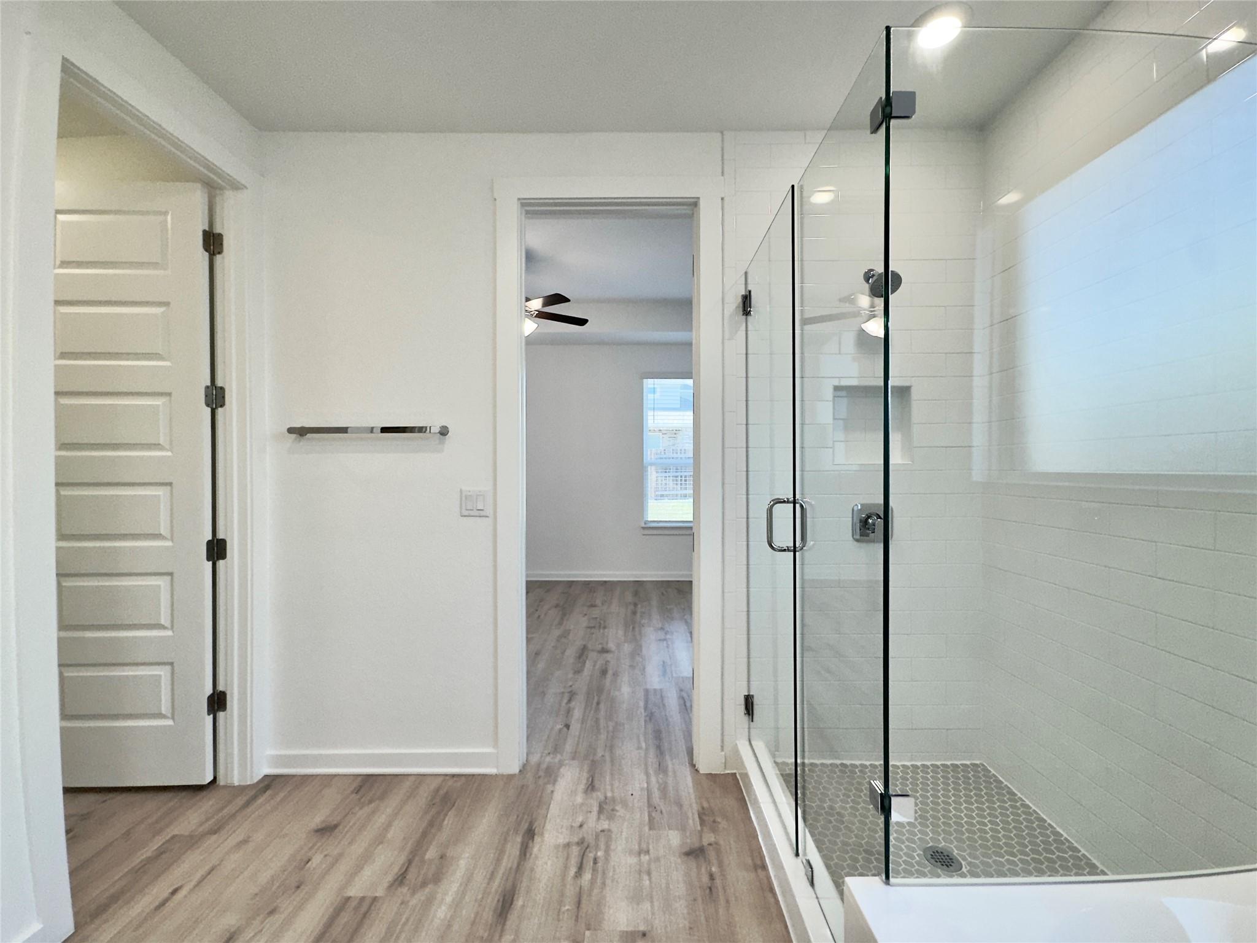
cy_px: 472
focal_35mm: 14
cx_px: 628
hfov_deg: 102.1
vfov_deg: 85.7
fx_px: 508
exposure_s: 1/120
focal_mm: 2.22
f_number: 2.2
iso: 100
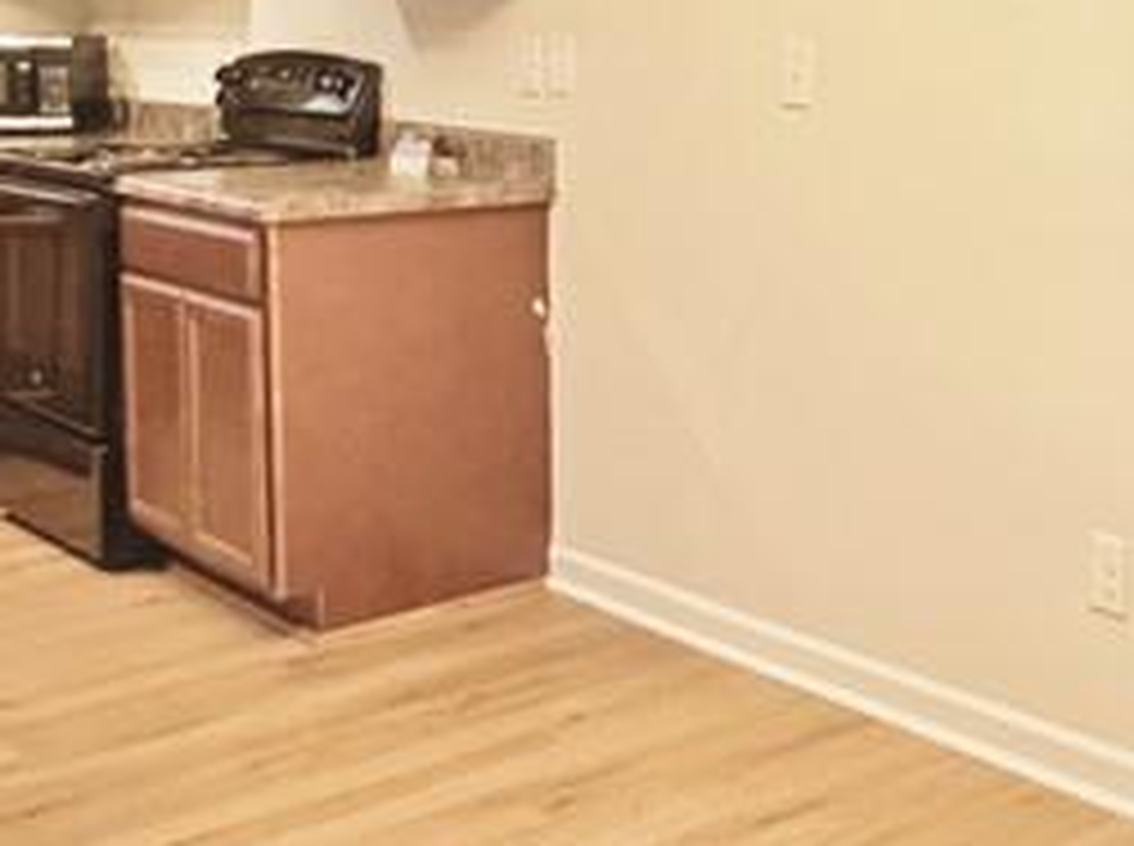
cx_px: 1152
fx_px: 1864
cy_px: 101
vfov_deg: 24.9
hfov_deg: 31.2
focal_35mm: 57
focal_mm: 2.22
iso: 1600
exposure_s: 1/30
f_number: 2.2
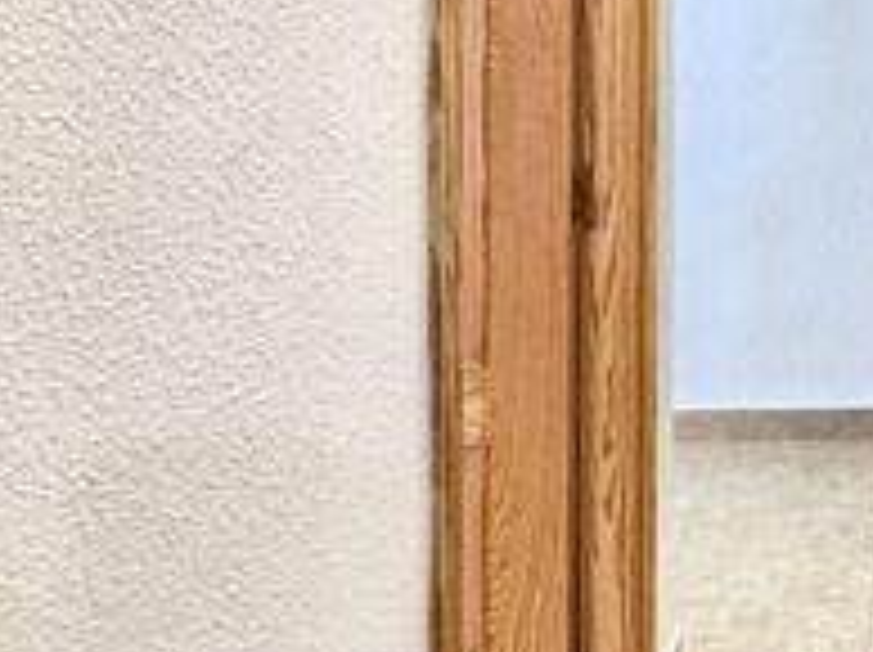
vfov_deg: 26.6
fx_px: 1285
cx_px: 1001
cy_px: -36
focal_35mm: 51
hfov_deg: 32.2
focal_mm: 2.22
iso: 320
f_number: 2.2
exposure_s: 1/100
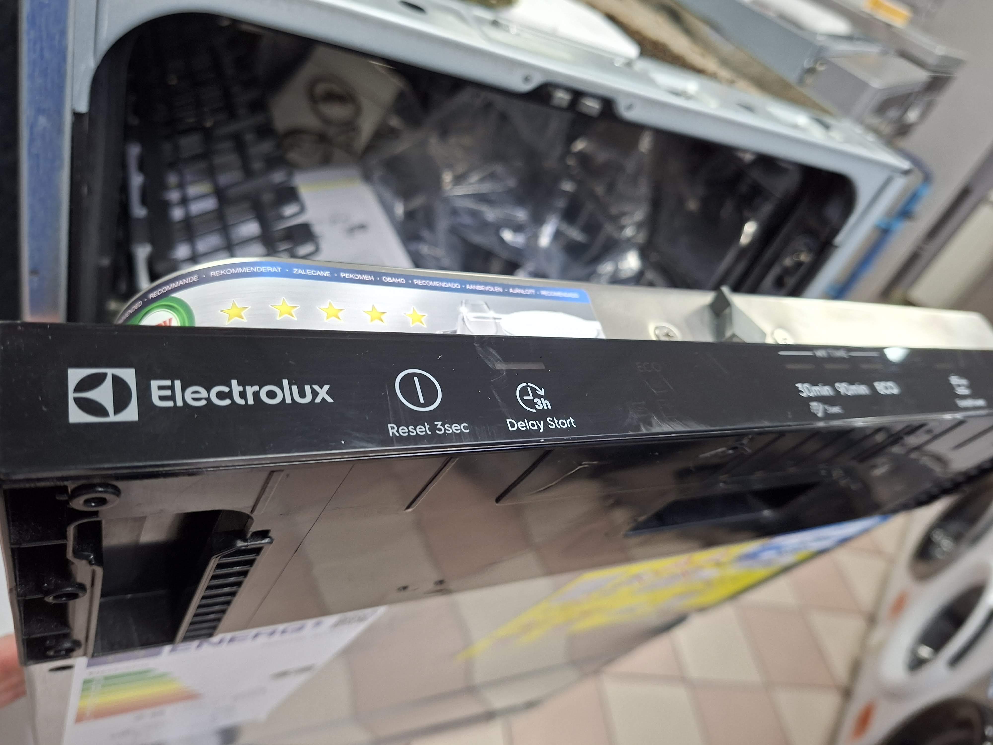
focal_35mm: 23
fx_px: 660
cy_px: 372
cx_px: 496
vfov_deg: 58.9
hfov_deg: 73.9
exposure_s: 1/50
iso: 250
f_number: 1.8
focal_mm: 5.54
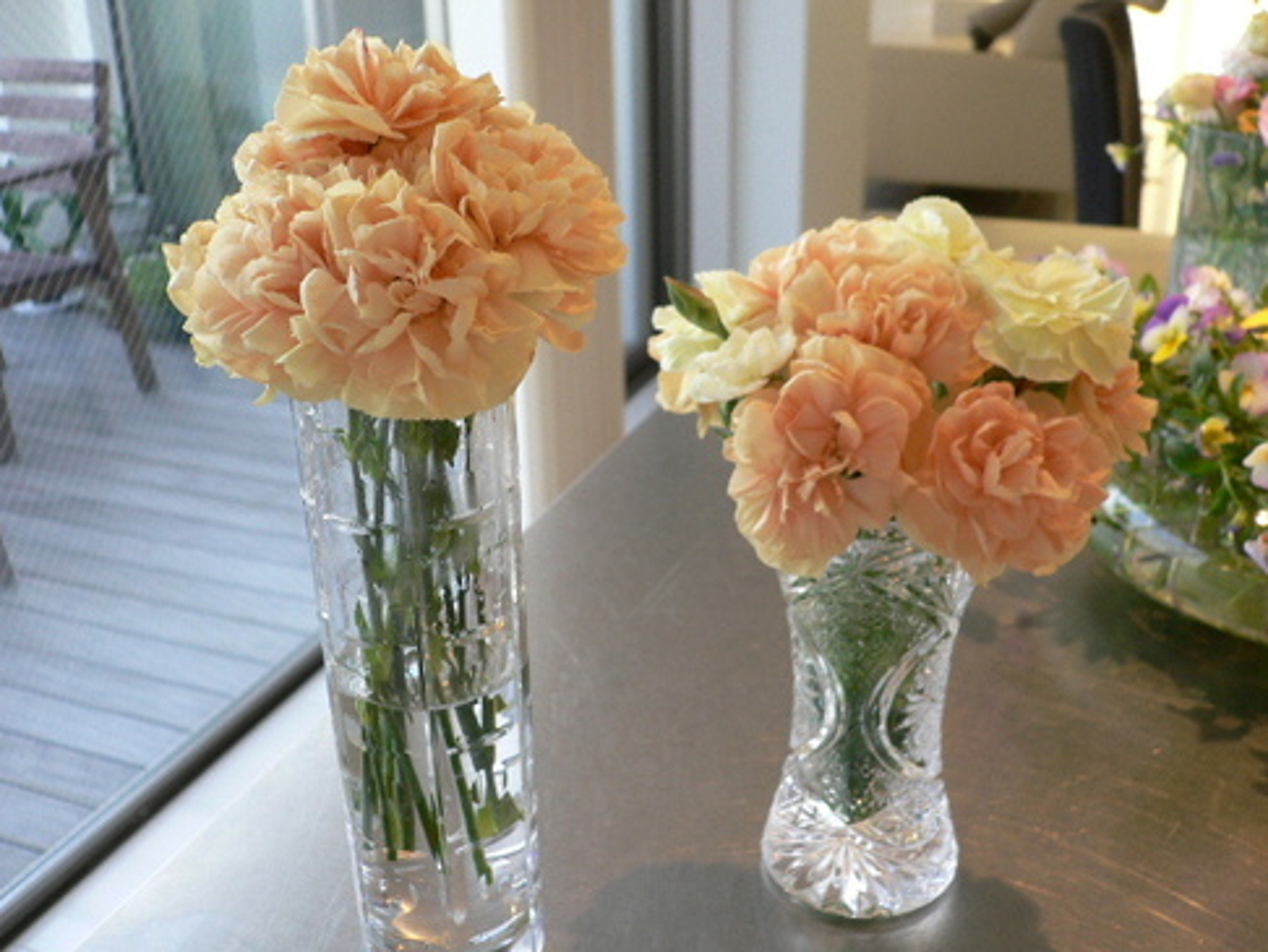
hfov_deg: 51.3
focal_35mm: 36
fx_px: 1319
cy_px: 466
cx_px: 639
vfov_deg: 39.7
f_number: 2.8
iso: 100
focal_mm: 5.8
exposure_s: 1/50
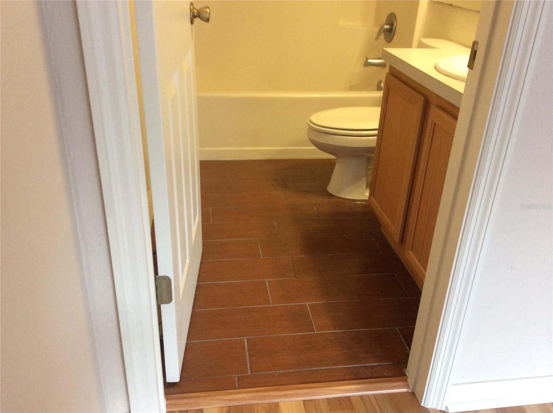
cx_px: 276
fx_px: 526
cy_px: 206
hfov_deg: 55.4
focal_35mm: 33
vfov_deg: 42.8
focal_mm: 3.3
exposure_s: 1/24
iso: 160
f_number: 2.4
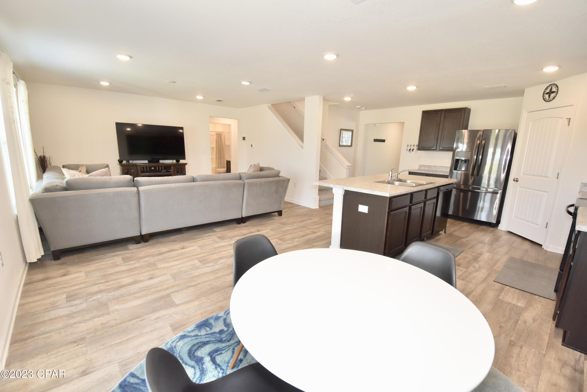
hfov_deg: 100.4
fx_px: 245
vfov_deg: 77.3
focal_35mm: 15
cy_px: 196
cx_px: 294
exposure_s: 1/125
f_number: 5.6
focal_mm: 10
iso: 800
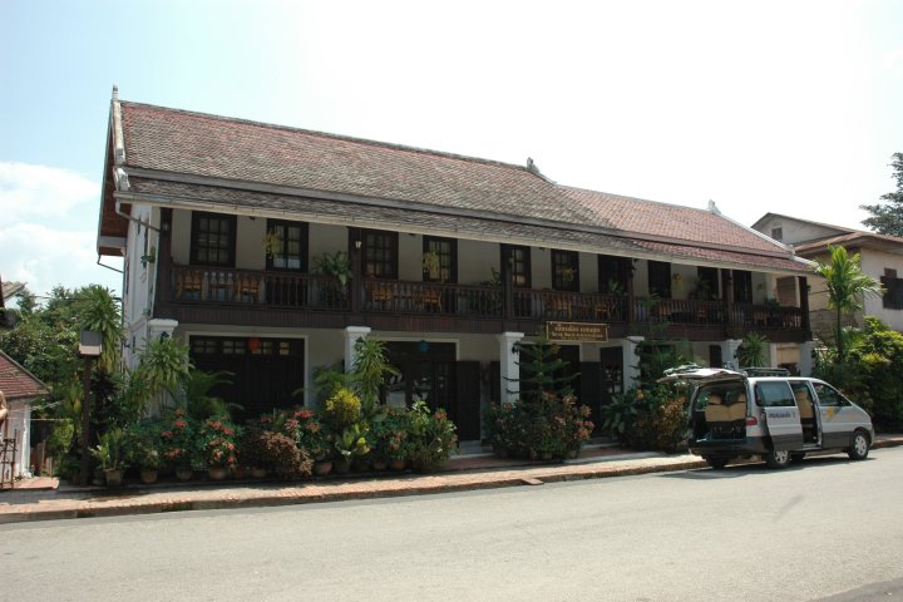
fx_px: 677
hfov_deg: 67.4
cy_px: 301
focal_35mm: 27
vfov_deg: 47.9
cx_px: 452
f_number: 9
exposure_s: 1/320
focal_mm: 18
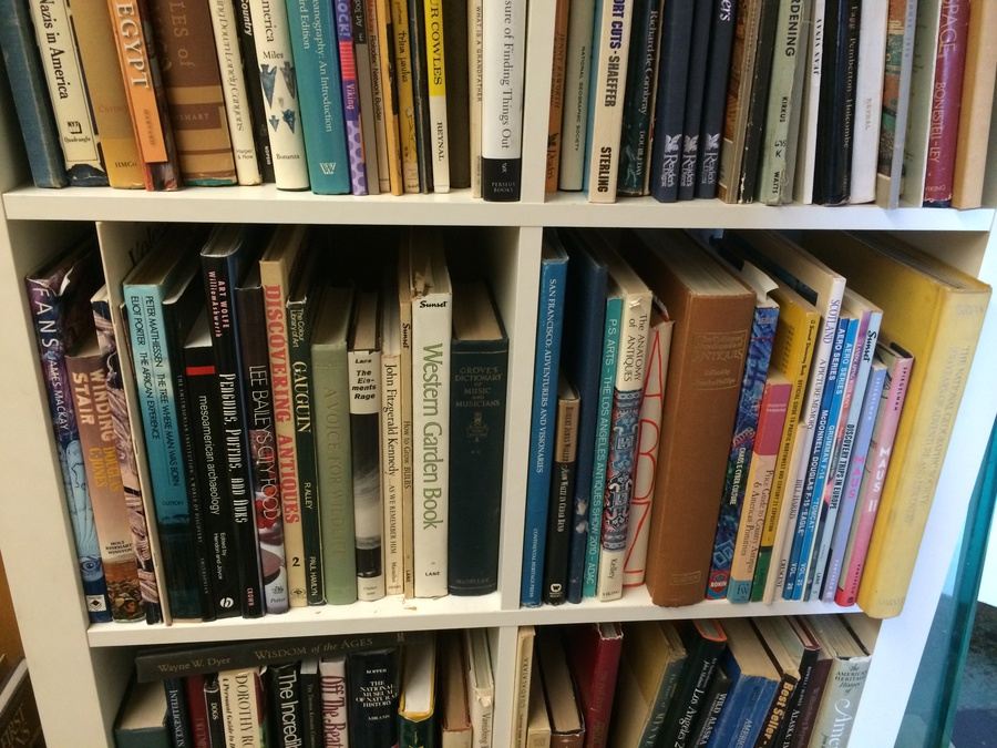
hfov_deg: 60.0
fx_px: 864
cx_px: 498
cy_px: 374
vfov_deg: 46.8
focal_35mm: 30
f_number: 2.2
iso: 250
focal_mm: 4.12
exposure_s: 1/30
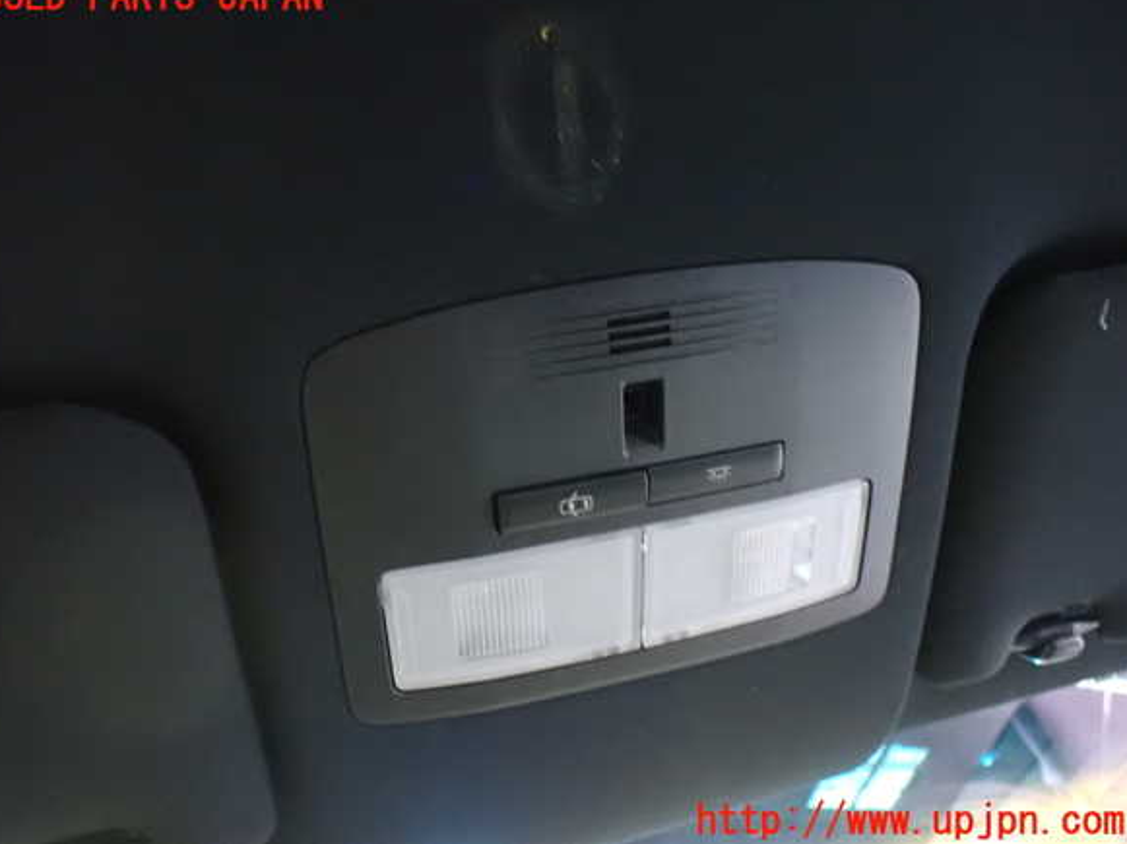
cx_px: 553
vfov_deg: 45.4
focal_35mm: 31
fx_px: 1009
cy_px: 409
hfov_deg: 58.4
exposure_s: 1/13
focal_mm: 5.4
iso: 1600
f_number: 2.3
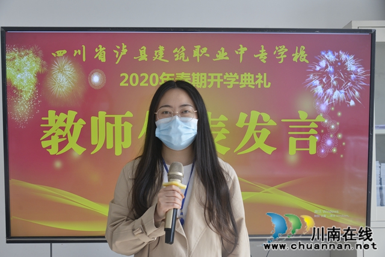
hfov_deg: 44.5
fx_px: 471
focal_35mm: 44
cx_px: 192
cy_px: 128
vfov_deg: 30.5
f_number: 5.6
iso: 800
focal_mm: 44
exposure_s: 1/50
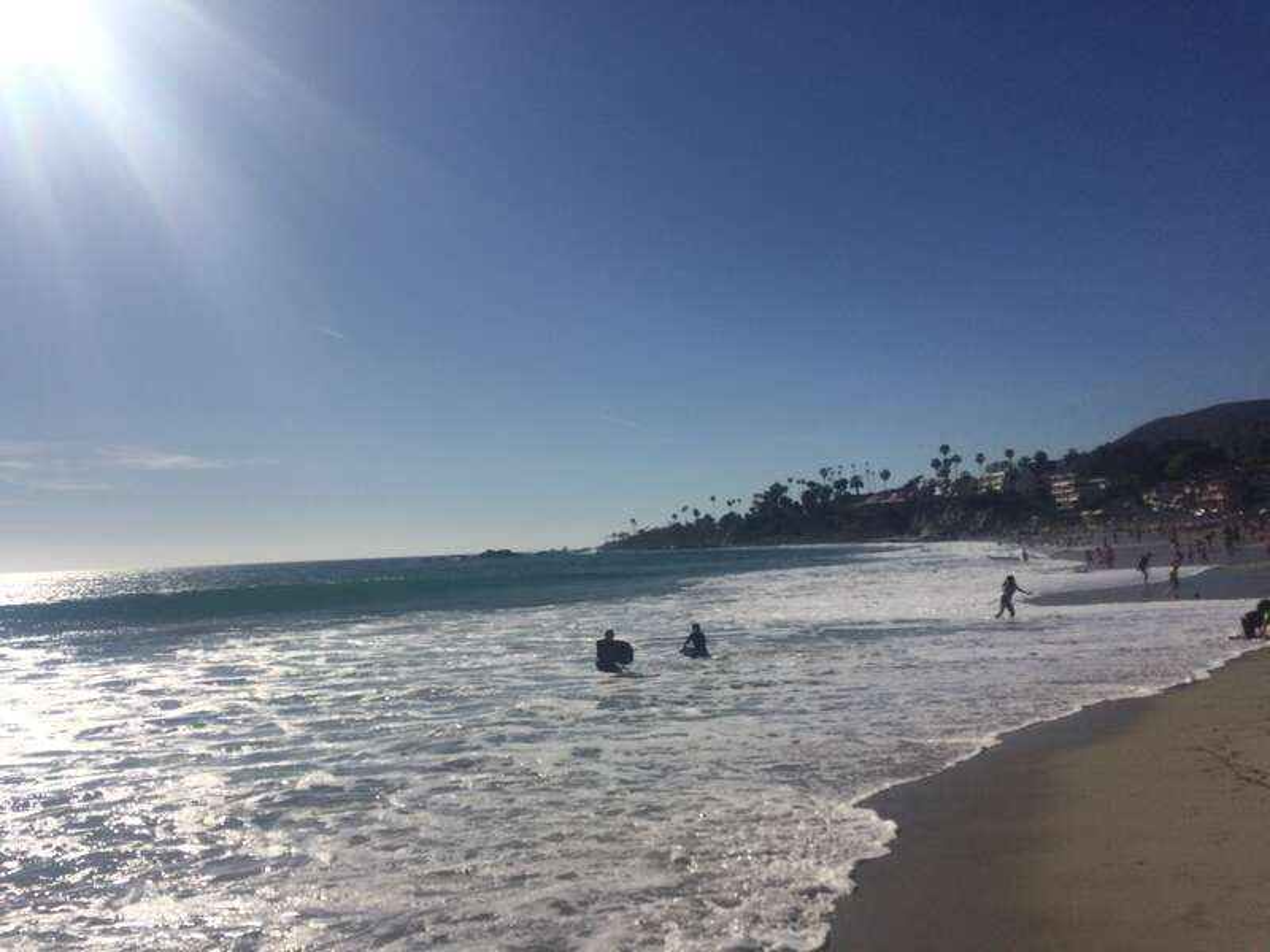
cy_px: 476
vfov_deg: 48.2
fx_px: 1064
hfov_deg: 61.7
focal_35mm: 29
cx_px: 635
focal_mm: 4.15
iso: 32
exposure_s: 1/10309
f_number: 2.2
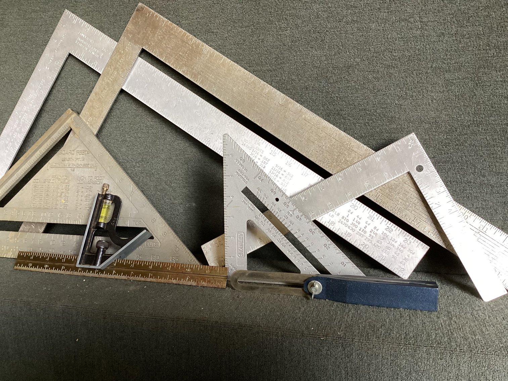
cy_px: 190
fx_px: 455
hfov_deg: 58.3
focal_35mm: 31
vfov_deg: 45.4
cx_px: 254
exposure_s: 1/50
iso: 125
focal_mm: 3.3
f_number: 2.4
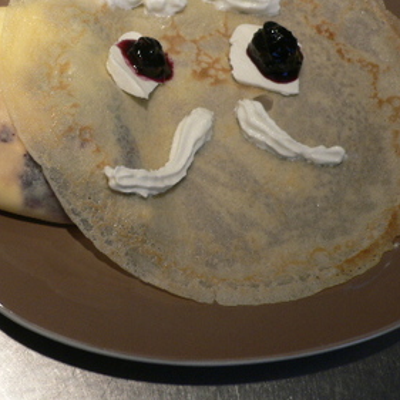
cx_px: 74
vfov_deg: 30.9
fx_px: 719
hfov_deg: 30.3
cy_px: 140
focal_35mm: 55
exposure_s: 1/60
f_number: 2.8
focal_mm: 5.8
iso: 100
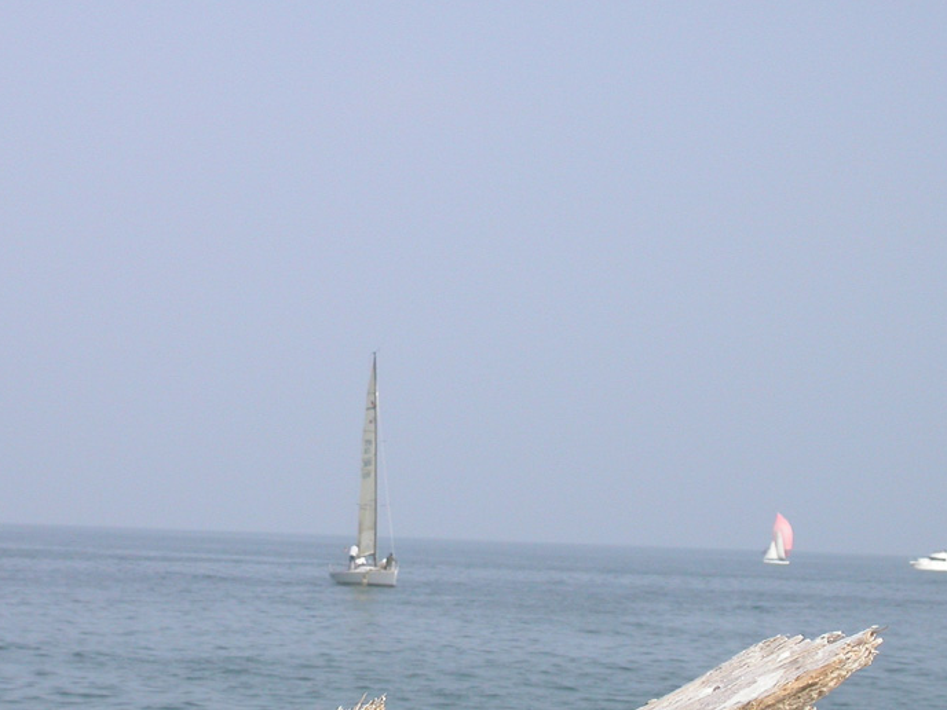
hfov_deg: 16.1
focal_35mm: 122
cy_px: 512
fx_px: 3338
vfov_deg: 12.1
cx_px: 368
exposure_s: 1/500
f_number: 5.7
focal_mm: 17.1
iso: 100
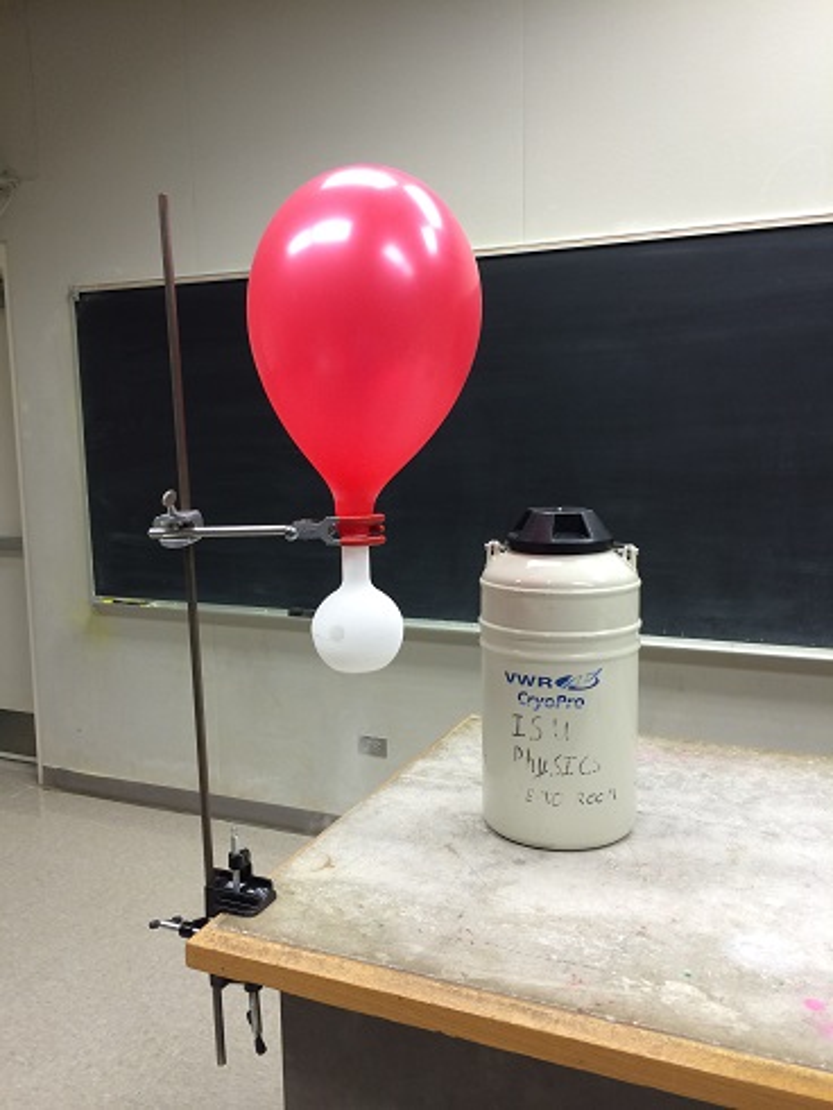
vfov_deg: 59.9
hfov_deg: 46.8
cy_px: 555
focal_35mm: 30
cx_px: 416
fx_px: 962
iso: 80
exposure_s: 1/30
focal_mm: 4.12
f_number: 2.2
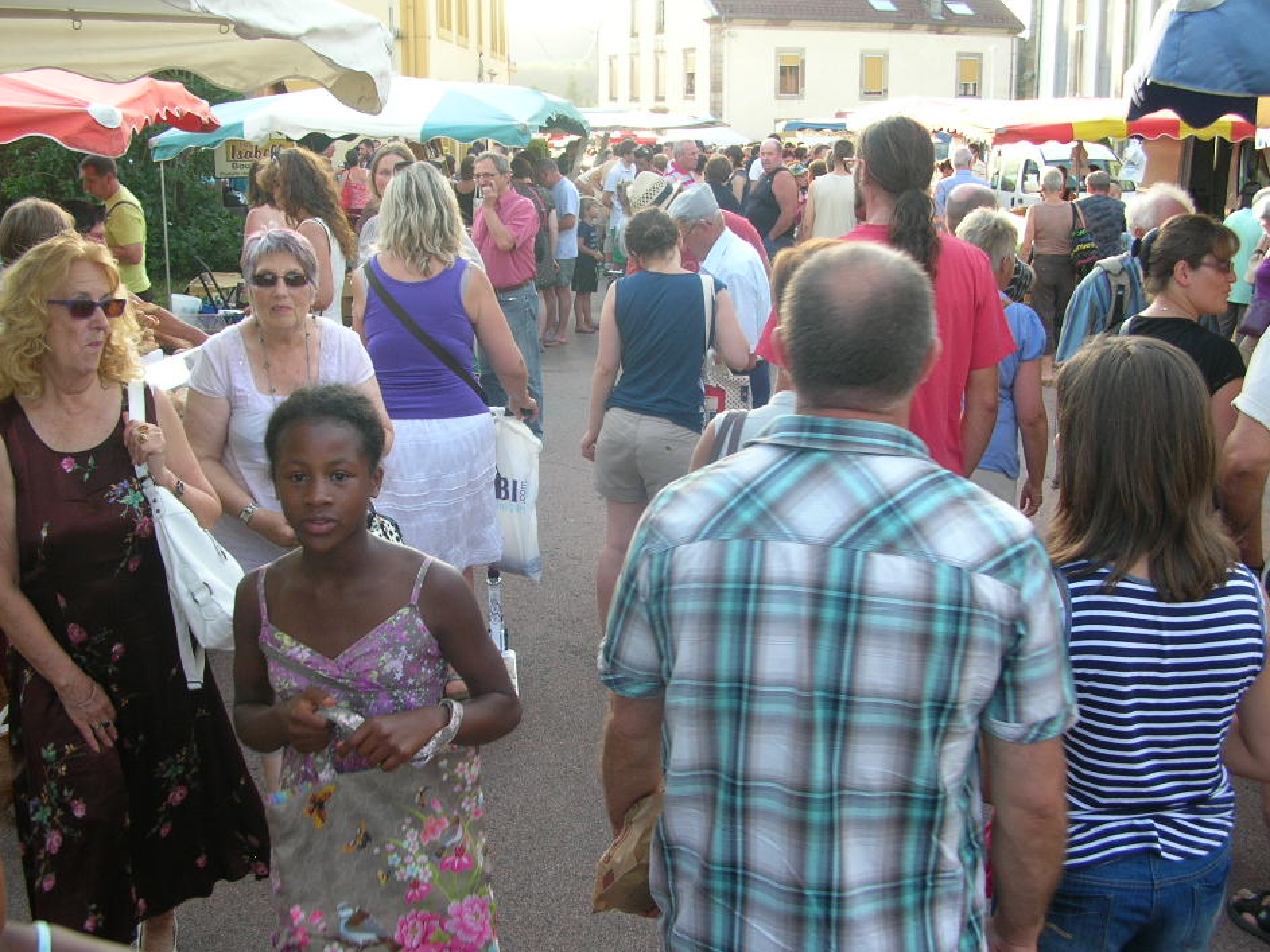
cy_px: 505
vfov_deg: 37.7
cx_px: 646
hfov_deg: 49.0
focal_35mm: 38
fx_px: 1394
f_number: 2.8
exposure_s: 1/89
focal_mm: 5.8
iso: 50
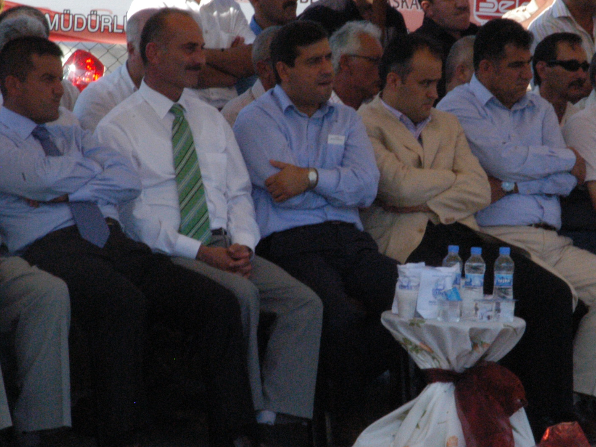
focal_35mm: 214
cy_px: 222
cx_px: 338
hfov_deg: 9.2
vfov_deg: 6.9
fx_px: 3684
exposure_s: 1/160
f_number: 29
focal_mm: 70
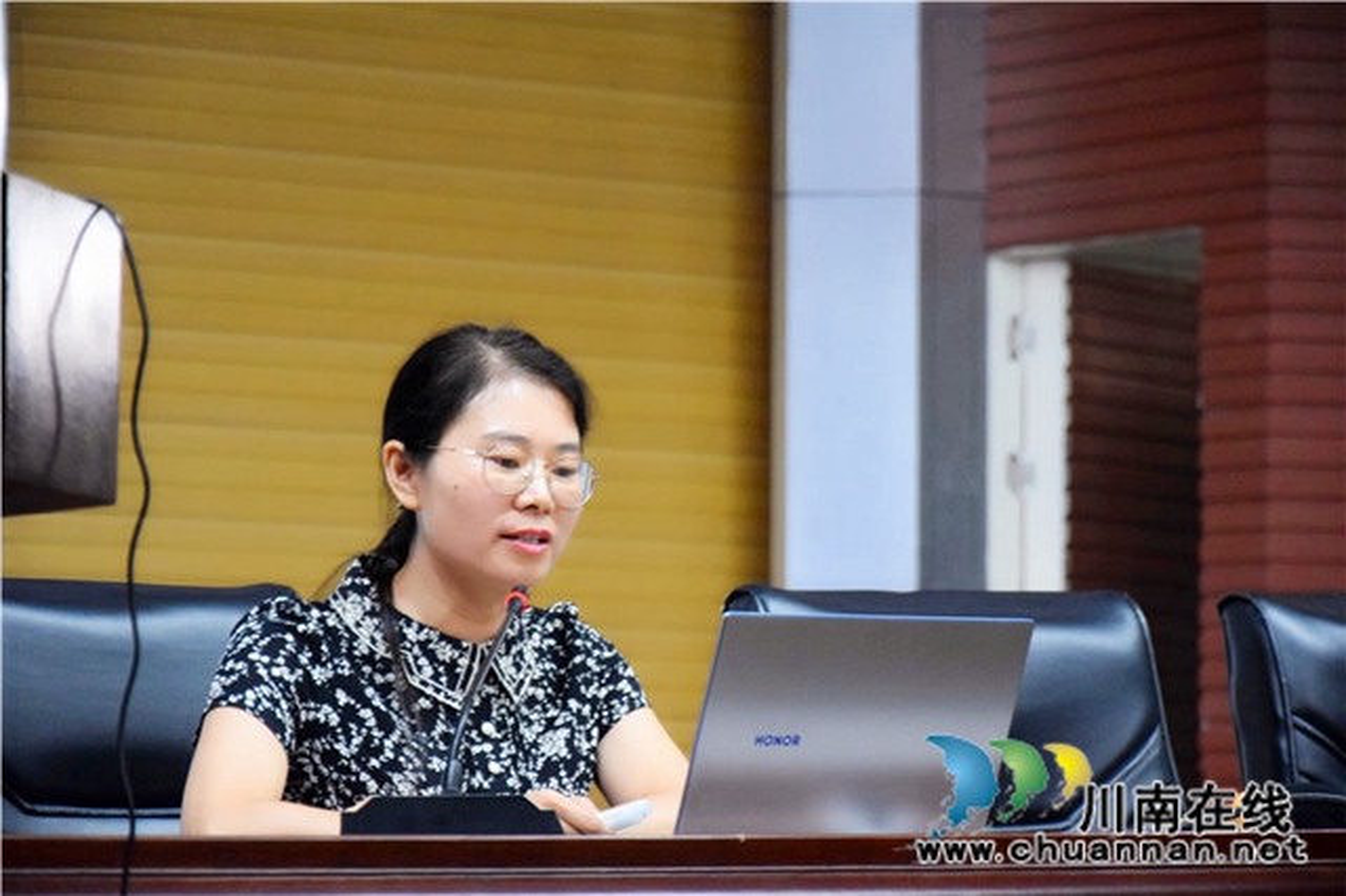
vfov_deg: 8.7
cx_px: 673
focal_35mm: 158
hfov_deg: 13.0
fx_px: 5885
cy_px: 448
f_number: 5.6
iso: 3200
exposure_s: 1/160
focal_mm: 105
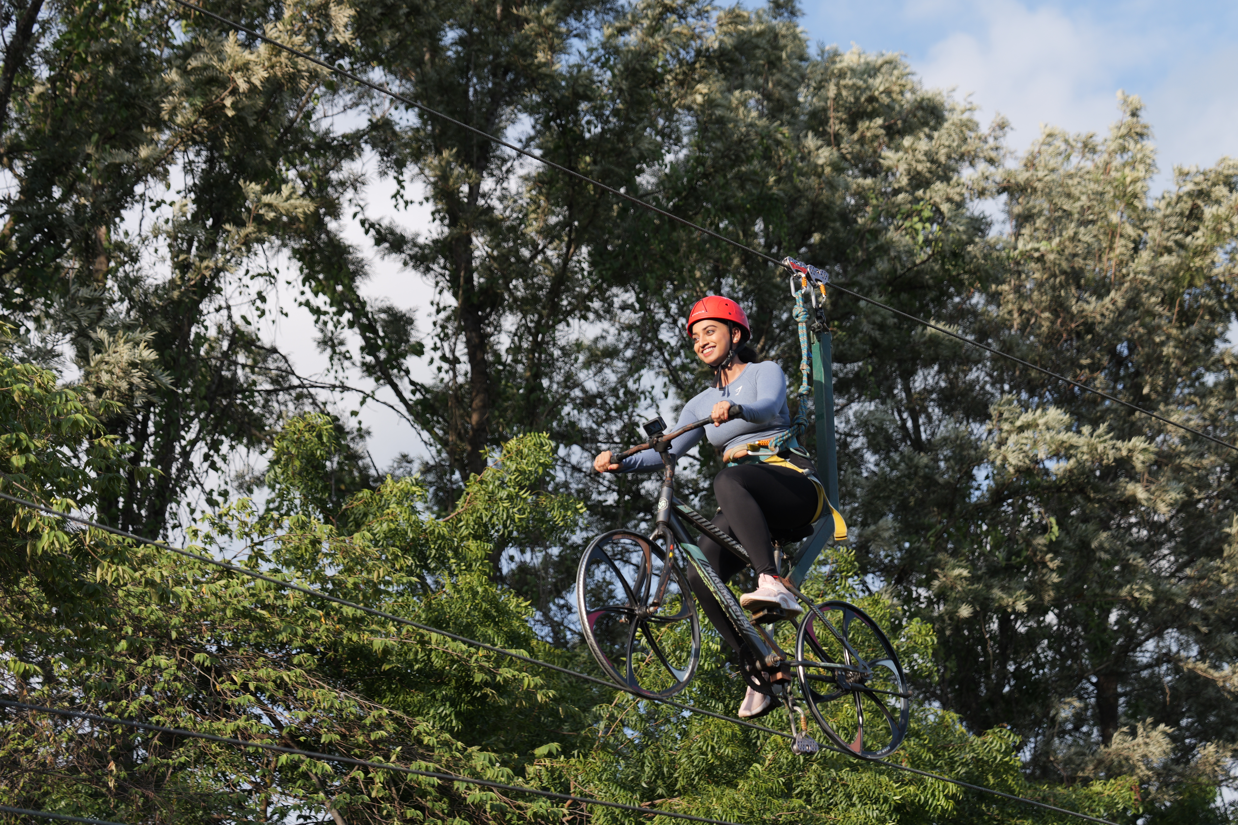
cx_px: 619
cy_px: 412
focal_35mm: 103
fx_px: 3542
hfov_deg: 19.8
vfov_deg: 13.3
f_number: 5
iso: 200
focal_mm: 103
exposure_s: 1/500
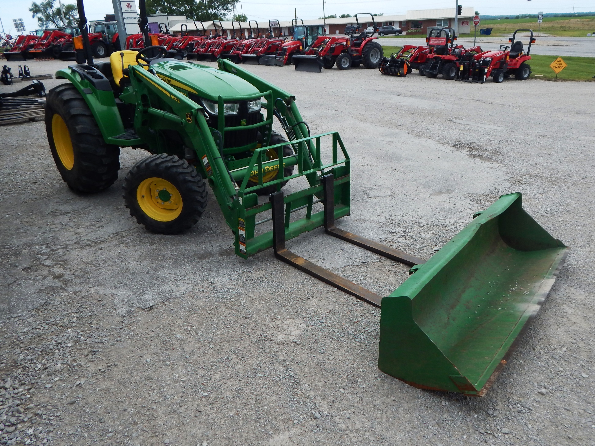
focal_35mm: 26
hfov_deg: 67.2
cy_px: 186
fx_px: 447
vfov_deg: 52.8
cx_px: 323
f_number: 6
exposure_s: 1/400
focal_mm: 4
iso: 125
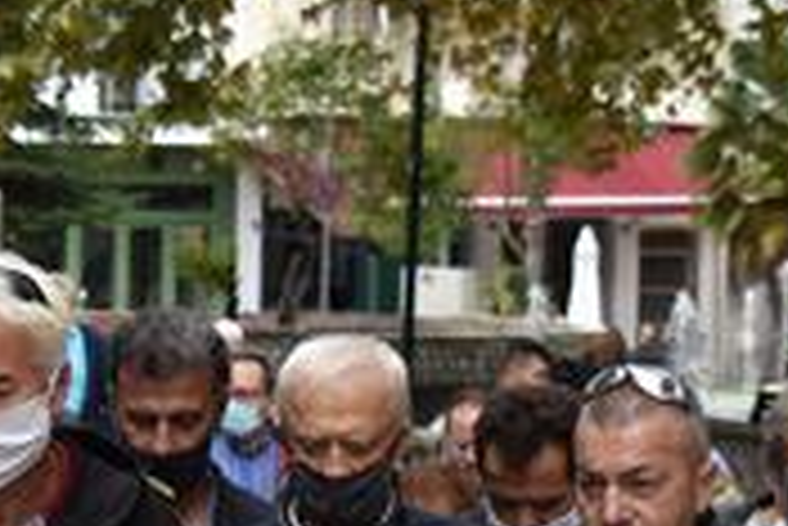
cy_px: 847
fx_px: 6002
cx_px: -81
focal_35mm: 274
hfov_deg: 7.5
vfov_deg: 5.0
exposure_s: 1/250
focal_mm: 40
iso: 250
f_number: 5.6
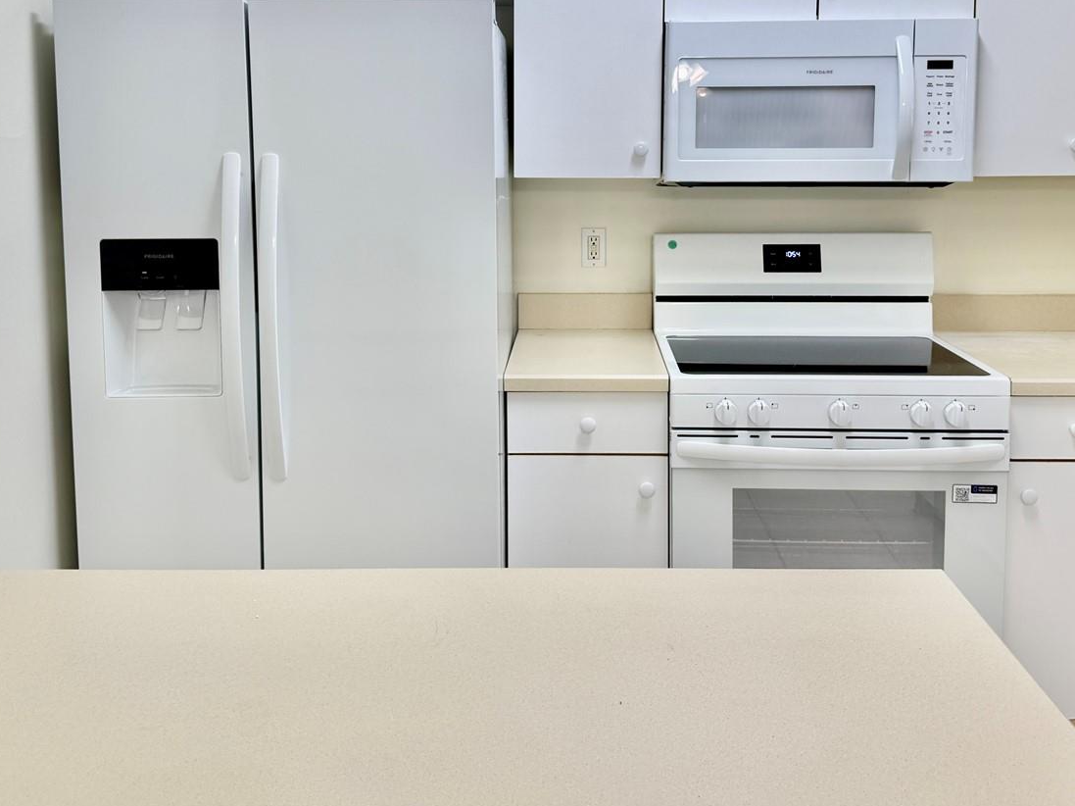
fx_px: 1087
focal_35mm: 35
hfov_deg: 52.6
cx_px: 534
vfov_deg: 39.9
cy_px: 240
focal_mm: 6.76
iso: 64
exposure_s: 1/120
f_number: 1.78
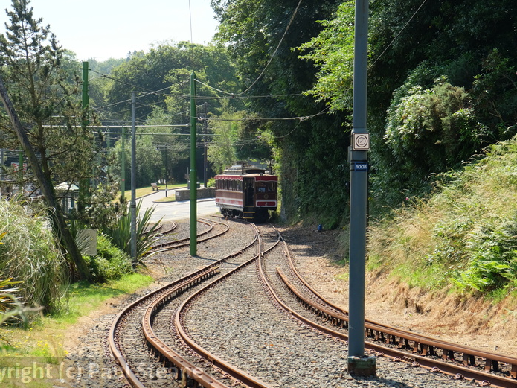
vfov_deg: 16.2
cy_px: 194
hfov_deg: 21.5
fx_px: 1359
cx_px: 246
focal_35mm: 91
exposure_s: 1/220
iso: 400
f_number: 8
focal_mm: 55
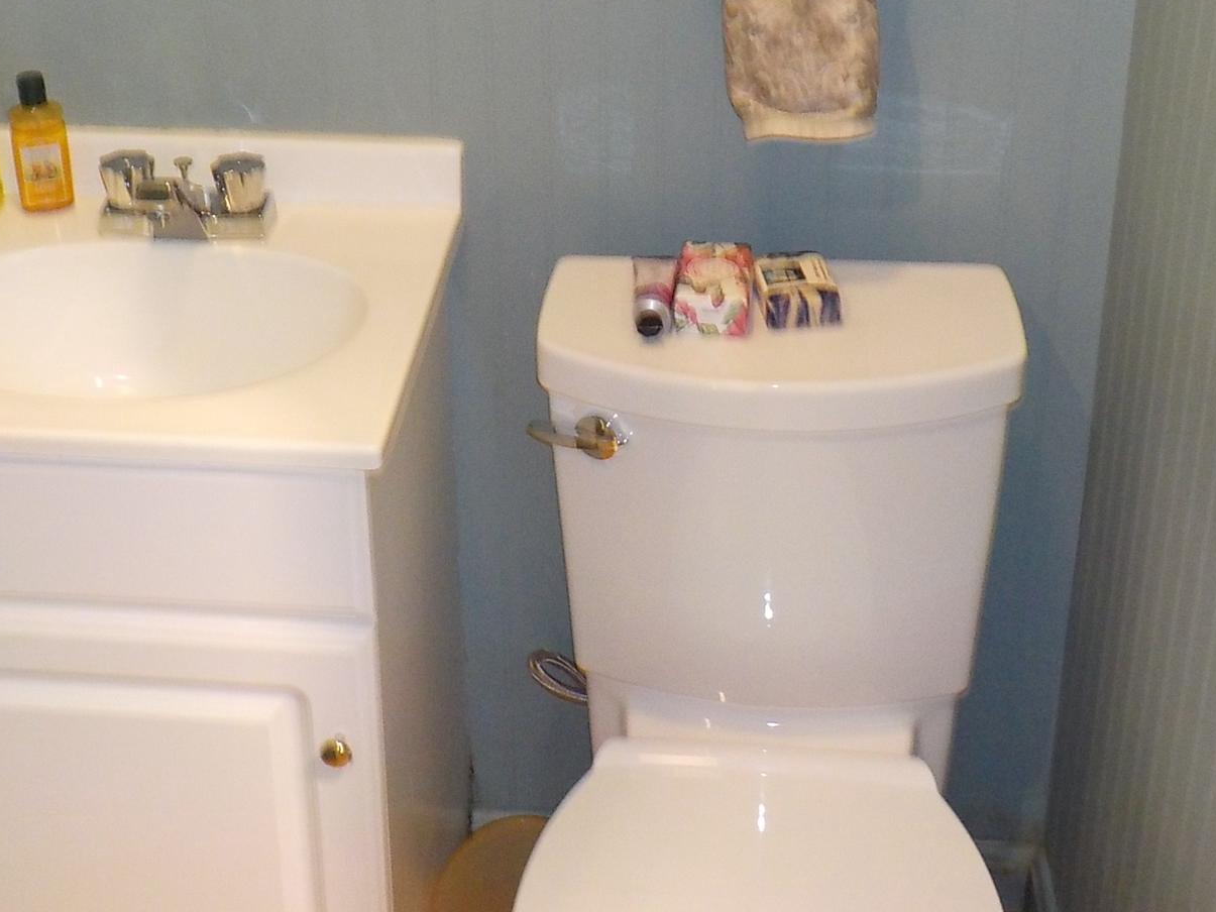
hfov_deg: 37.4
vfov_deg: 28.1
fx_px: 1792
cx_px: 533
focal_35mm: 51
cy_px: 218
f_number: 3.3
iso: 360
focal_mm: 4.1
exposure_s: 1/30
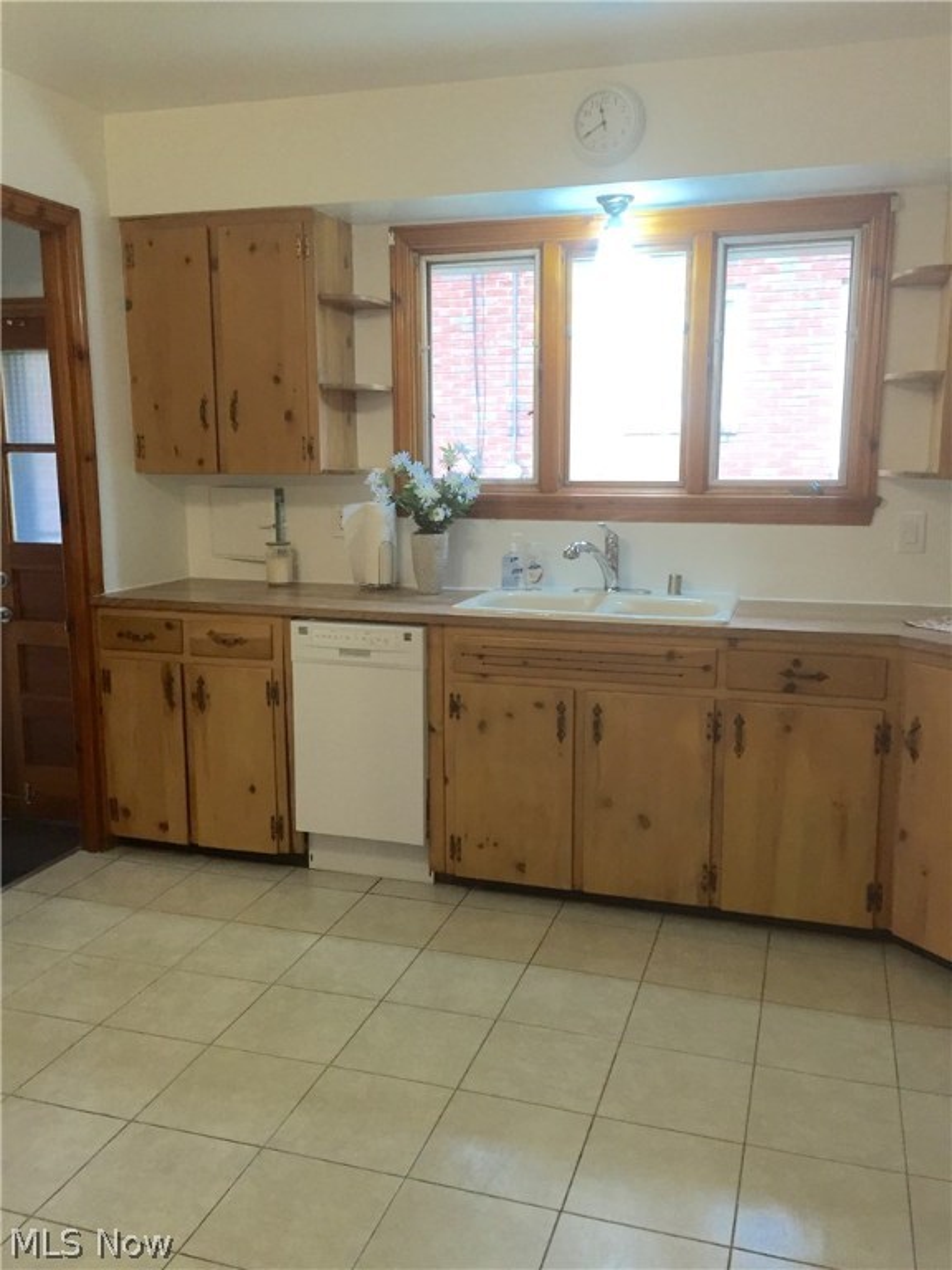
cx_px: 476
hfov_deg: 48.2
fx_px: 1063
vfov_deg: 61.7
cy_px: 635
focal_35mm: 29
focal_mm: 4.15
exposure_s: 1/30
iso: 50
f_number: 2.2
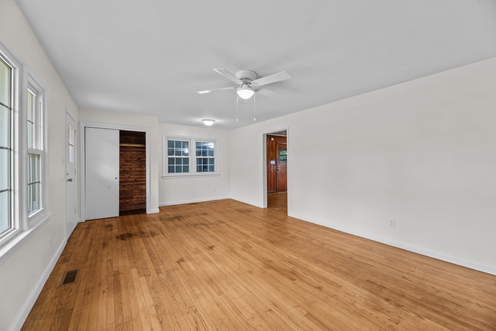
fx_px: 193
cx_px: 248
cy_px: 166
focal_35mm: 14
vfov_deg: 81.2
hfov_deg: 104.3
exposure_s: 1/4
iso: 400
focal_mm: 14
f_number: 9
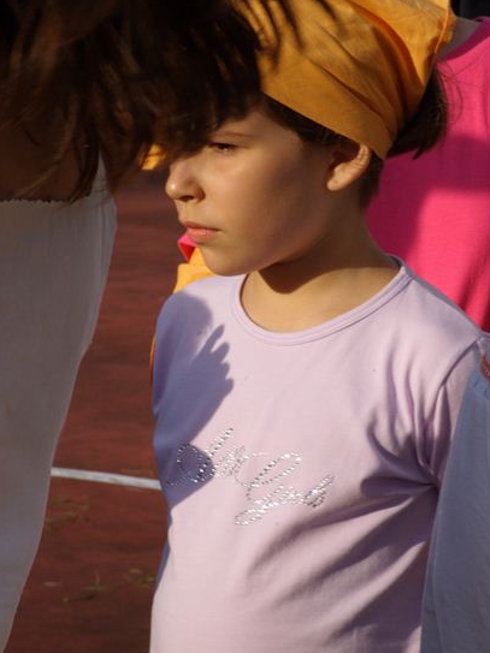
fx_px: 3965
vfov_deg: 9.4
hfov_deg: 7.1
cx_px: 246
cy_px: 319
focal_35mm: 210
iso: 50
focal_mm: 39
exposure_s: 1/228
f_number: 7.6
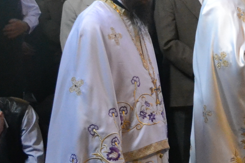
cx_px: 385
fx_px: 980
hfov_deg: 13.3
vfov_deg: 9.5
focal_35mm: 144
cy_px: 58
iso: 3200
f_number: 3.8
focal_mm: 24
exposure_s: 1/80
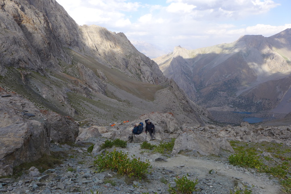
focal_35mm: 26
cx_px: 146
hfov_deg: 69.4
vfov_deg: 49.6
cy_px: 97
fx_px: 210
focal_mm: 5.1
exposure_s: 1/640
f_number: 2.8
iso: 80
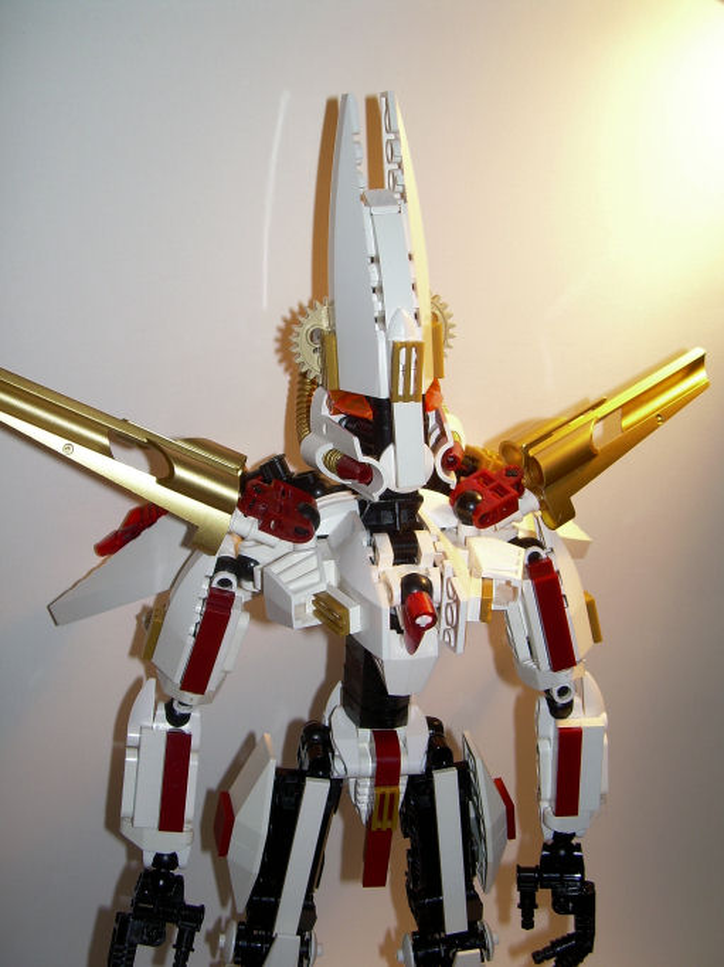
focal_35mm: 38
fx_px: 1060
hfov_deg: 37.7
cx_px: 362
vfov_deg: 49.0
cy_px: 484
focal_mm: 6.3
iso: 50
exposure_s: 1/30
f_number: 2.8
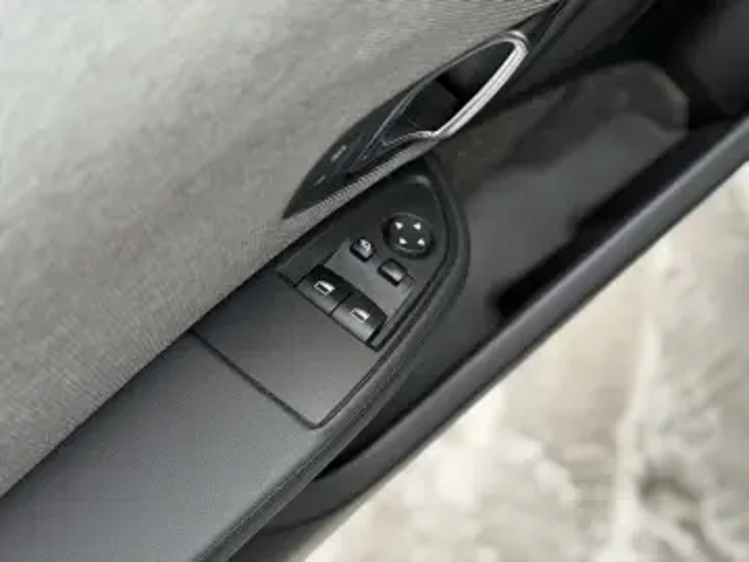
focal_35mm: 48
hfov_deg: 39.7
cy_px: 281
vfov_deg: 30.3
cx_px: 374
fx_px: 1039
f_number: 1.78
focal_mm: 6.76
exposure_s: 1/60
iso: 125
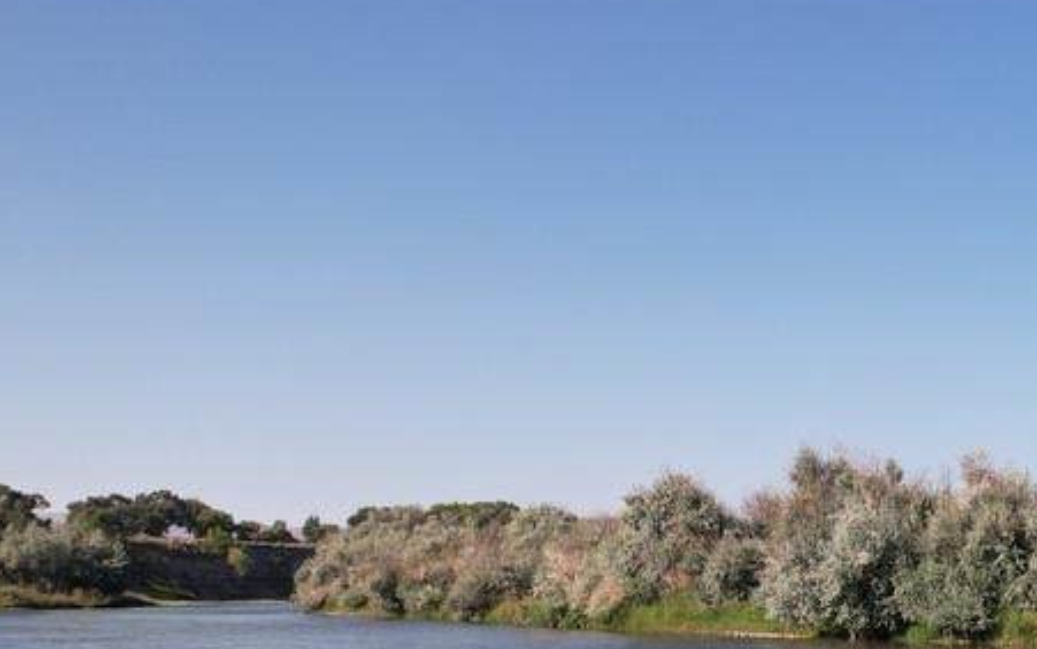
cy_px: 617
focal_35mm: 54
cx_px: 1009
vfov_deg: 23.2
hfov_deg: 34.5
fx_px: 1526
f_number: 2.8
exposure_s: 1/80
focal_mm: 8.38
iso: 100
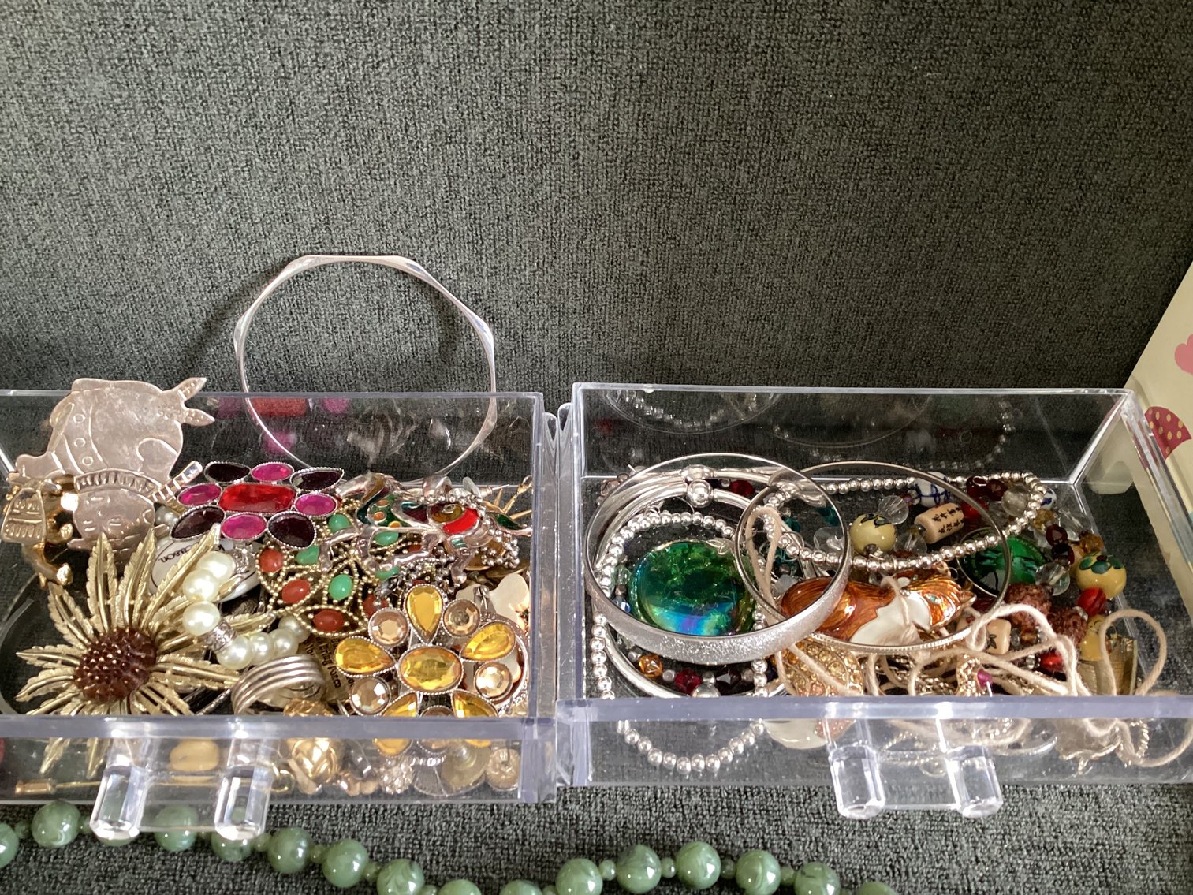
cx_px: 596
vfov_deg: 45.4
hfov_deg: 58.3
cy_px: 448
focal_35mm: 31
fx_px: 1068
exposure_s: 1/40
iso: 250
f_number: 2.4
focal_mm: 3.3
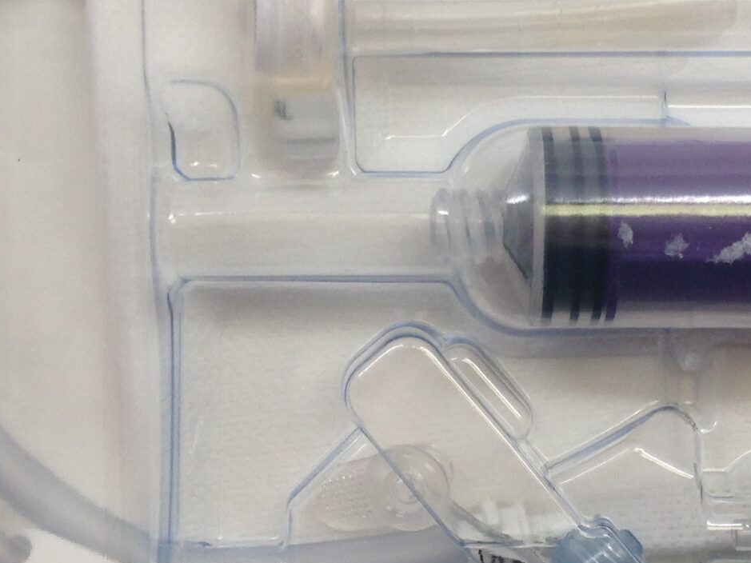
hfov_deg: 21.6
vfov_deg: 16.4
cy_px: 217
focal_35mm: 90
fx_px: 1952
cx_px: 543
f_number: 2.4
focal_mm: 4.12
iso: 50
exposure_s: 1/60
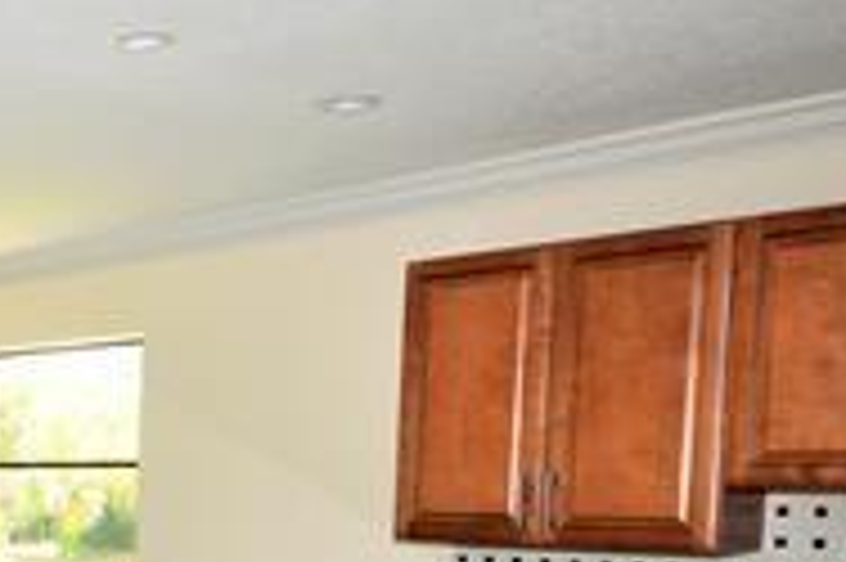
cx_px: -252
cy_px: 578
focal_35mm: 51
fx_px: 1197
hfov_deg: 30.6
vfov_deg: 25.0
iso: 250
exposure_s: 1/100
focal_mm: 10
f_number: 5
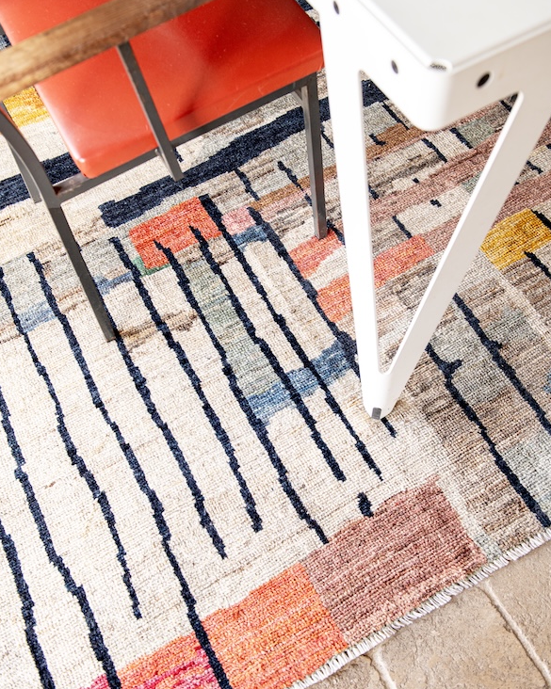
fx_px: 755
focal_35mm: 37
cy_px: 340
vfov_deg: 49.1
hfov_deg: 40.1
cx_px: 282
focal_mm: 32
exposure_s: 1/60
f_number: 4.5
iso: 400
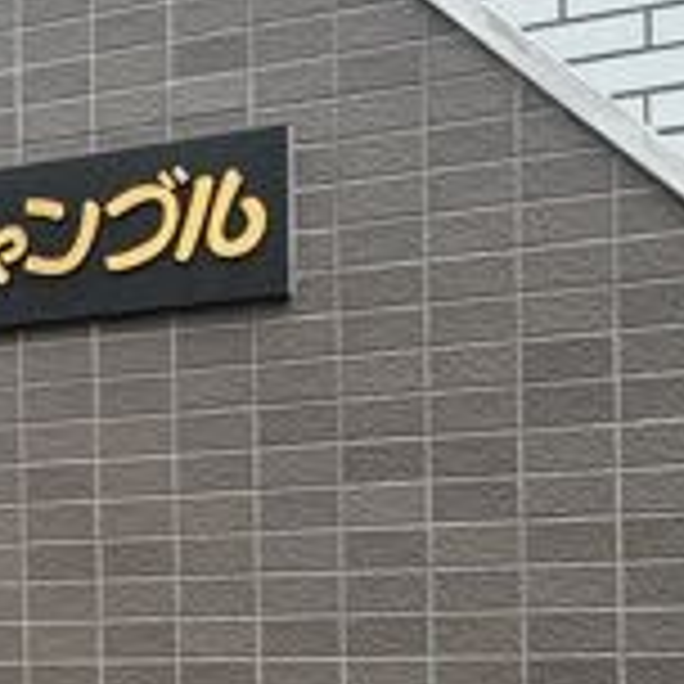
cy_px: 673
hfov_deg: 24.4
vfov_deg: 24.3
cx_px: 22
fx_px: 1520
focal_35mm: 68
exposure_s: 1/99
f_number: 2.2
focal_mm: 2.22
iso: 64
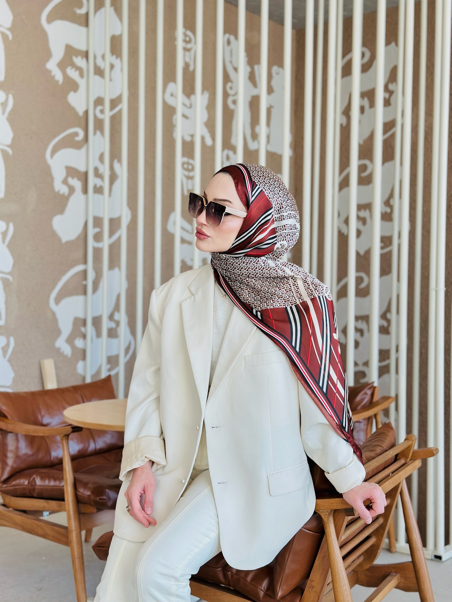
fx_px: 836
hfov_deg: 30.3
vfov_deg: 39.7
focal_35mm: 48
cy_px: 301
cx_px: 226
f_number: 1.78
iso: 64
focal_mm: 6.86
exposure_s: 1/177
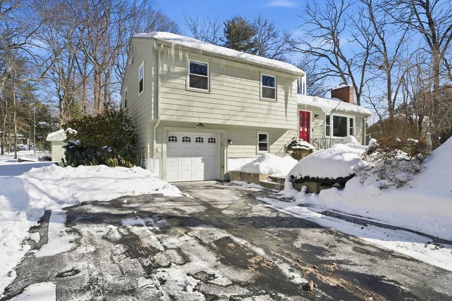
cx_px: 226
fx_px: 226
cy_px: 150
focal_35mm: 18
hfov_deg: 90.0
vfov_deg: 67.4
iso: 2500
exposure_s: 1/8000
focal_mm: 18
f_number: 5.6
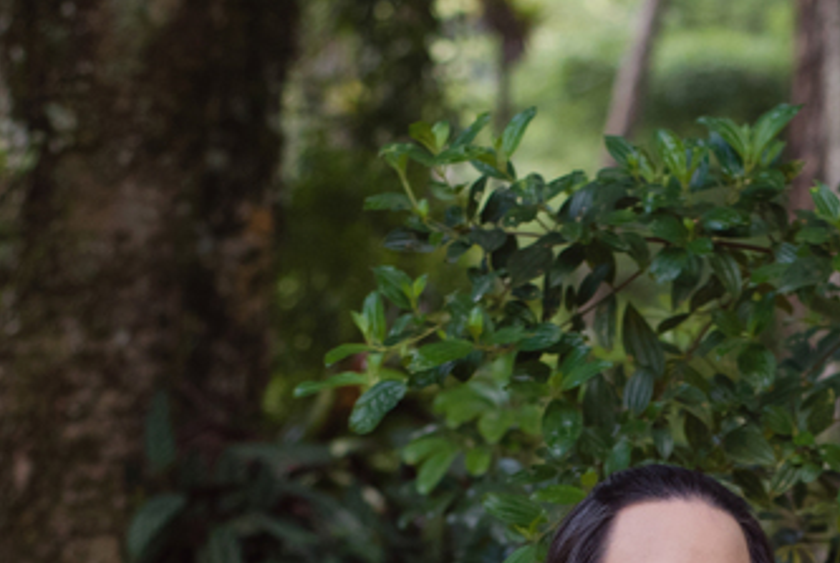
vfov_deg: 7.5
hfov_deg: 11.3
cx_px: 747
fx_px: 4206
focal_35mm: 180
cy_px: 948
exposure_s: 1/1600
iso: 800
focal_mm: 50
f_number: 2.8
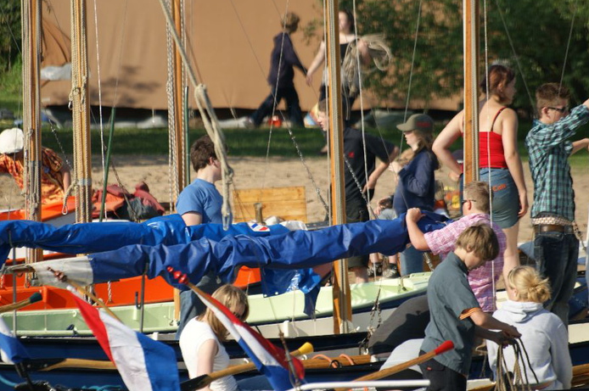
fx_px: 6439
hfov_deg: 5.2
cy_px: 195
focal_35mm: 394
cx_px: 275
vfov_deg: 3.5
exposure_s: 1/500
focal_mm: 230
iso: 100
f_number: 5.6
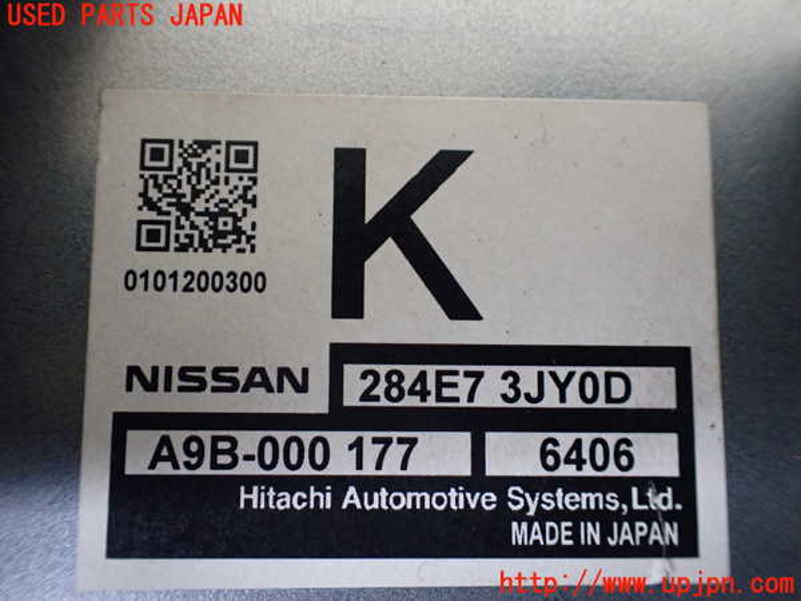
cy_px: 300
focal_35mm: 30
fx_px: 694
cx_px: 400
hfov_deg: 60.0
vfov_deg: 46.8
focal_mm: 5.4
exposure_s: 1/125
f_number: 2.3
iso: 500
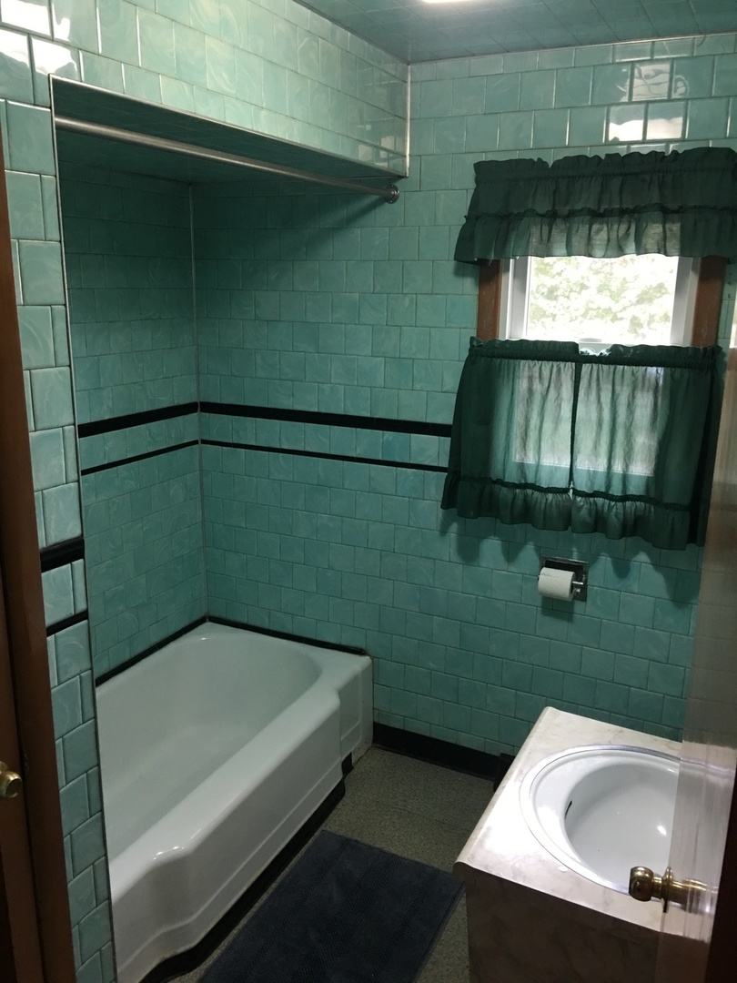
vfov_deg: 61.7
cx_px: 368
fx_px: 823
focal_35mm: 29
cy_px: 492
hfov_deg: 48.2
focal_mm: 4.15
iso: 64
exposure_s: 1/15
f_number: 2.2
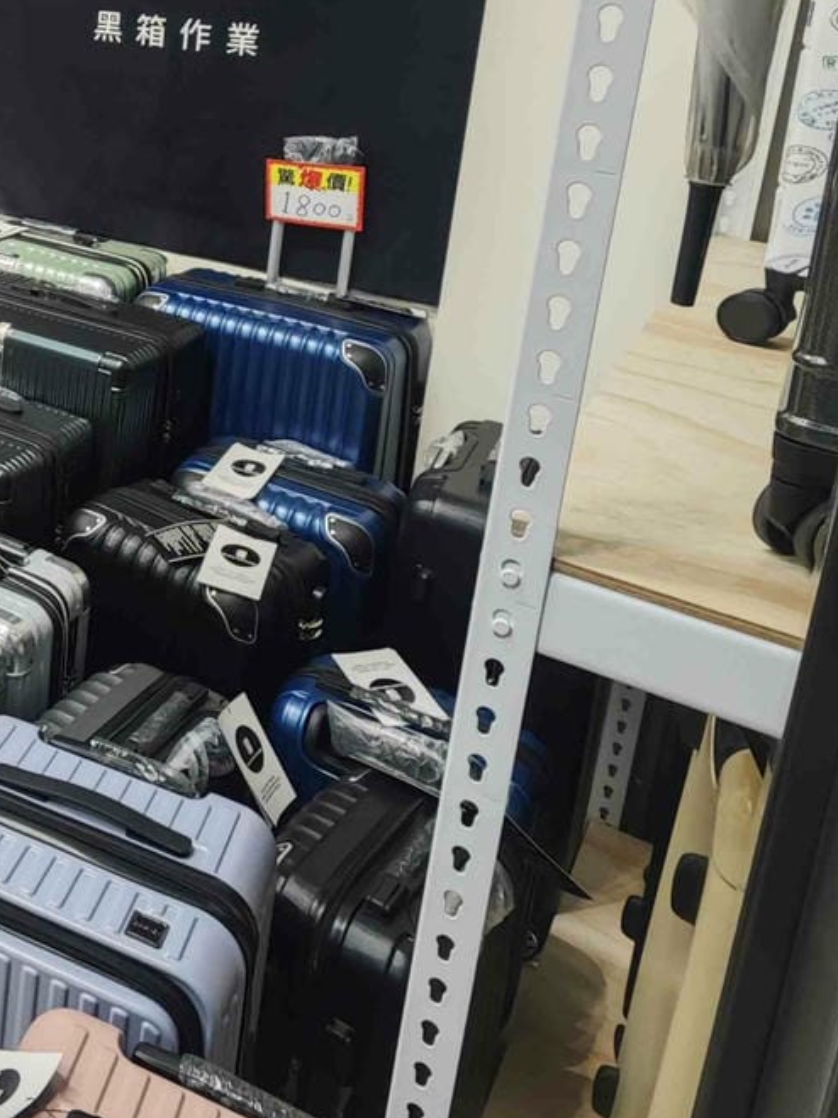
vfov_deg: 50.0
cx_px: -173
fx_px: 1098
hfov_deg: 33.7
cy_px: 187
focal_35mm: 34
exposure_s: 1/40
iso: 200
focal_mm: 2.03
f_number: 1.8
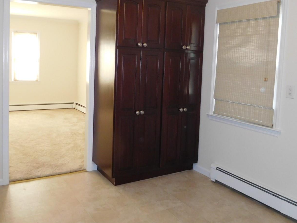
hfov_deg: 55.3
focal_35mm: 33
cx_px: 140
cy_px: 83
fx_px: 283
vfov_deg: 42.6
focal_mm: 4.5
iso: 320
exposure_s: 1/30
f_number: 3.4
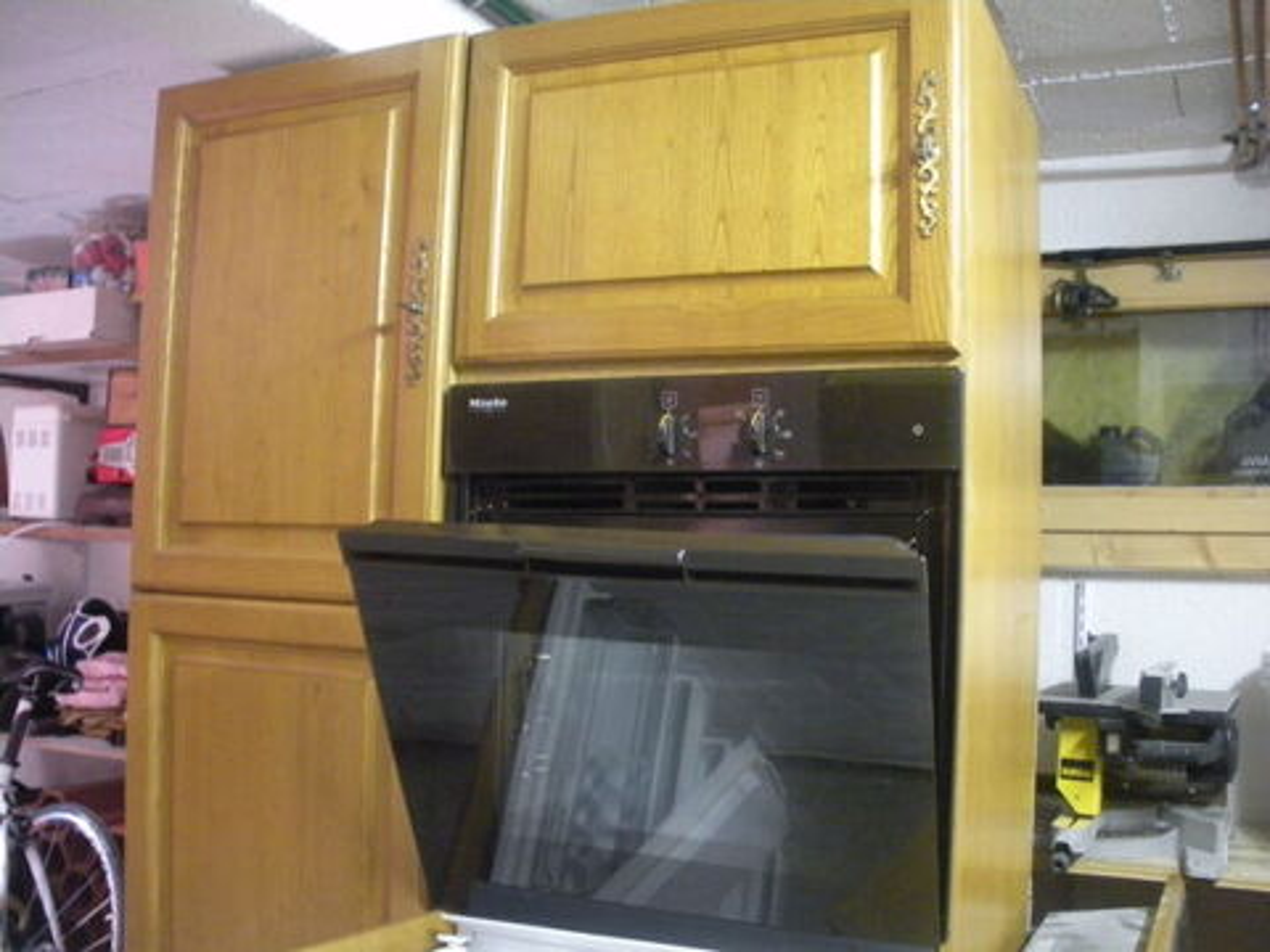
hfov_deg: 52.6
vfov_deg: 40.7
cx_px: 635
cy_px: 476
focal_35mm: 35
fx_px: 1284
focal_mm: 6.3
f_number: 3.5
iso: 800
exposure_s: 1/5.8
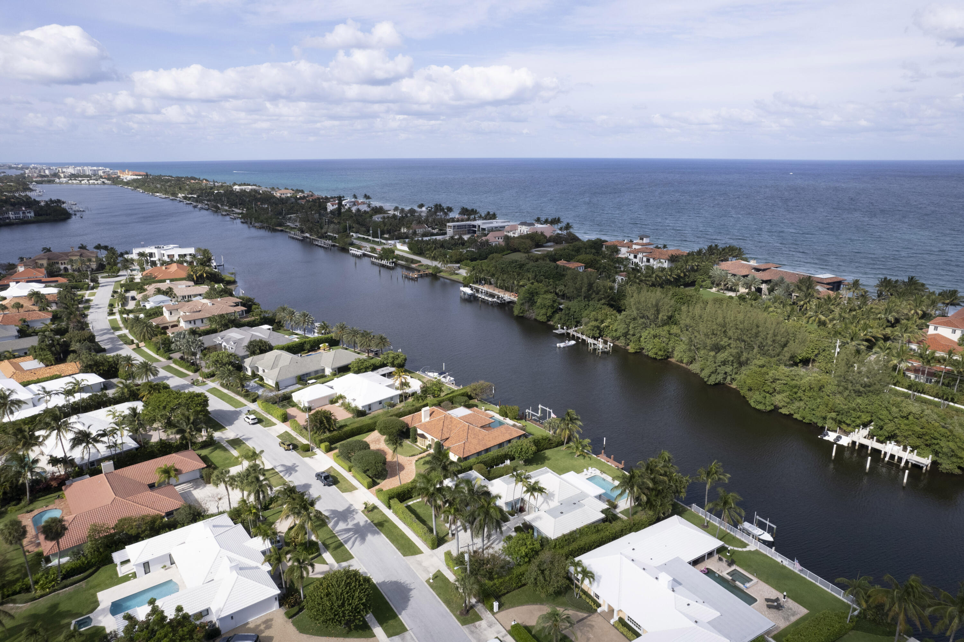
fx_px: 589
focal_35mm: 22
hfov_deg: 78.6
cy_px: 321
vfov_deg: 57.2
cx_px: 482
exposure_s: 1/3000
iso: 140
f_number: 2.8
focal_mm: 8.38
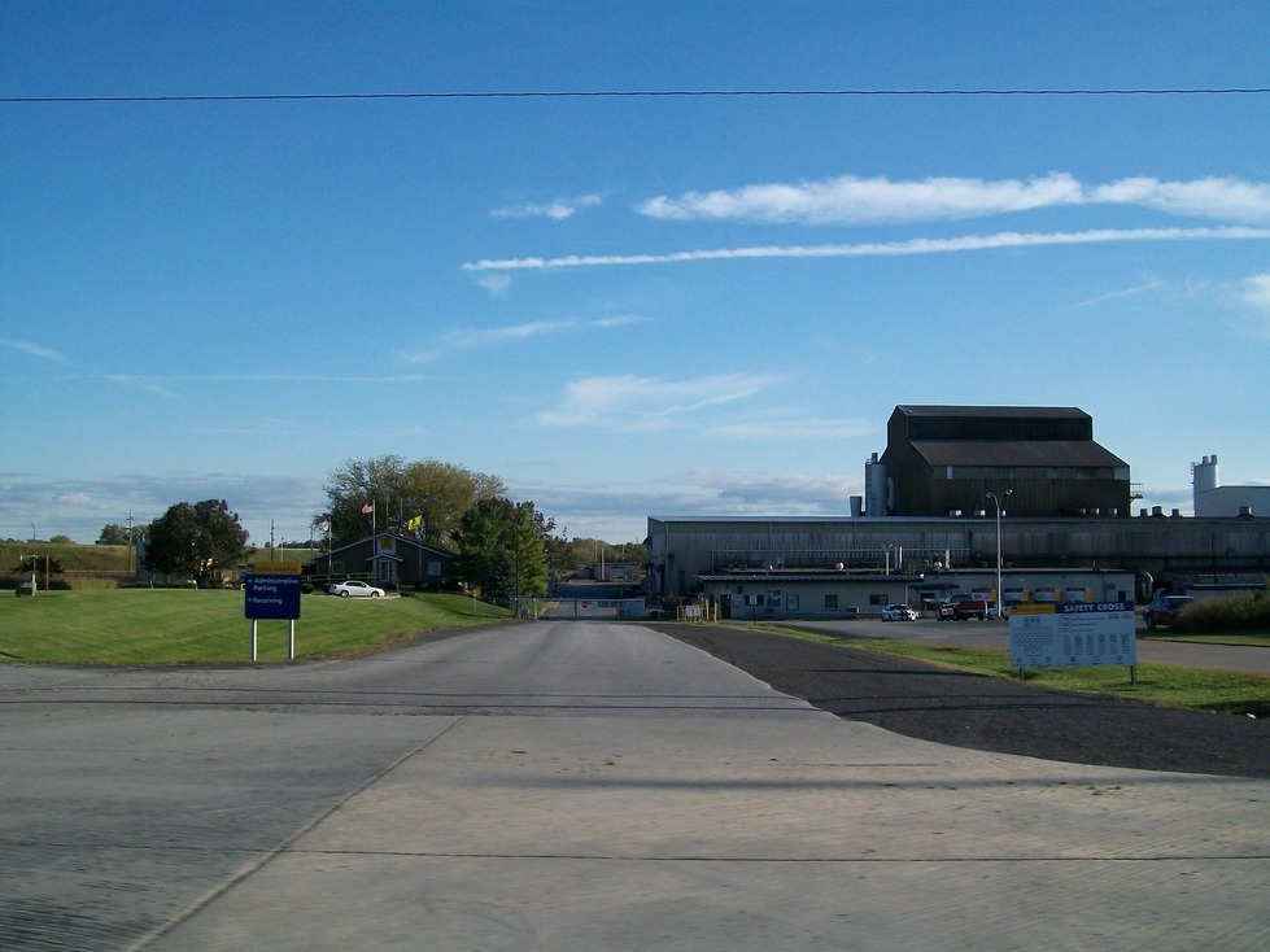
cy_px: 476
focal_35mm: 36
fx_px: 1321
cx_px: 635
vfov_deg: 39.6
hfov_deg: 51.4
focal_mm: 6
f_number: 4.8
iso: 80
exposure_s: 1/500
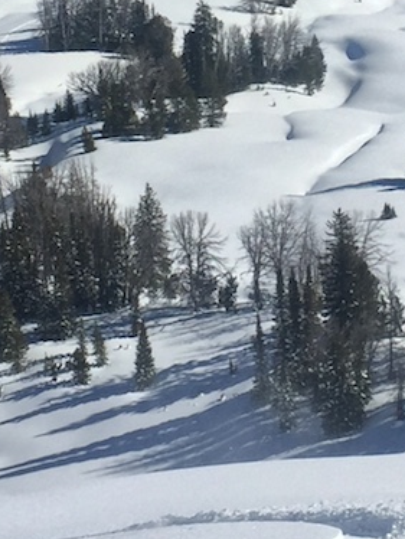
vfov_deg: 15.4
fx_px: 1932
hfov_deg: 12.0
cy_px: -65
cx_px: 252
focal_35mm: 124
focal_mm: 4.15
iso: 32
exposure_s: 1/5650
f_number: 2.2
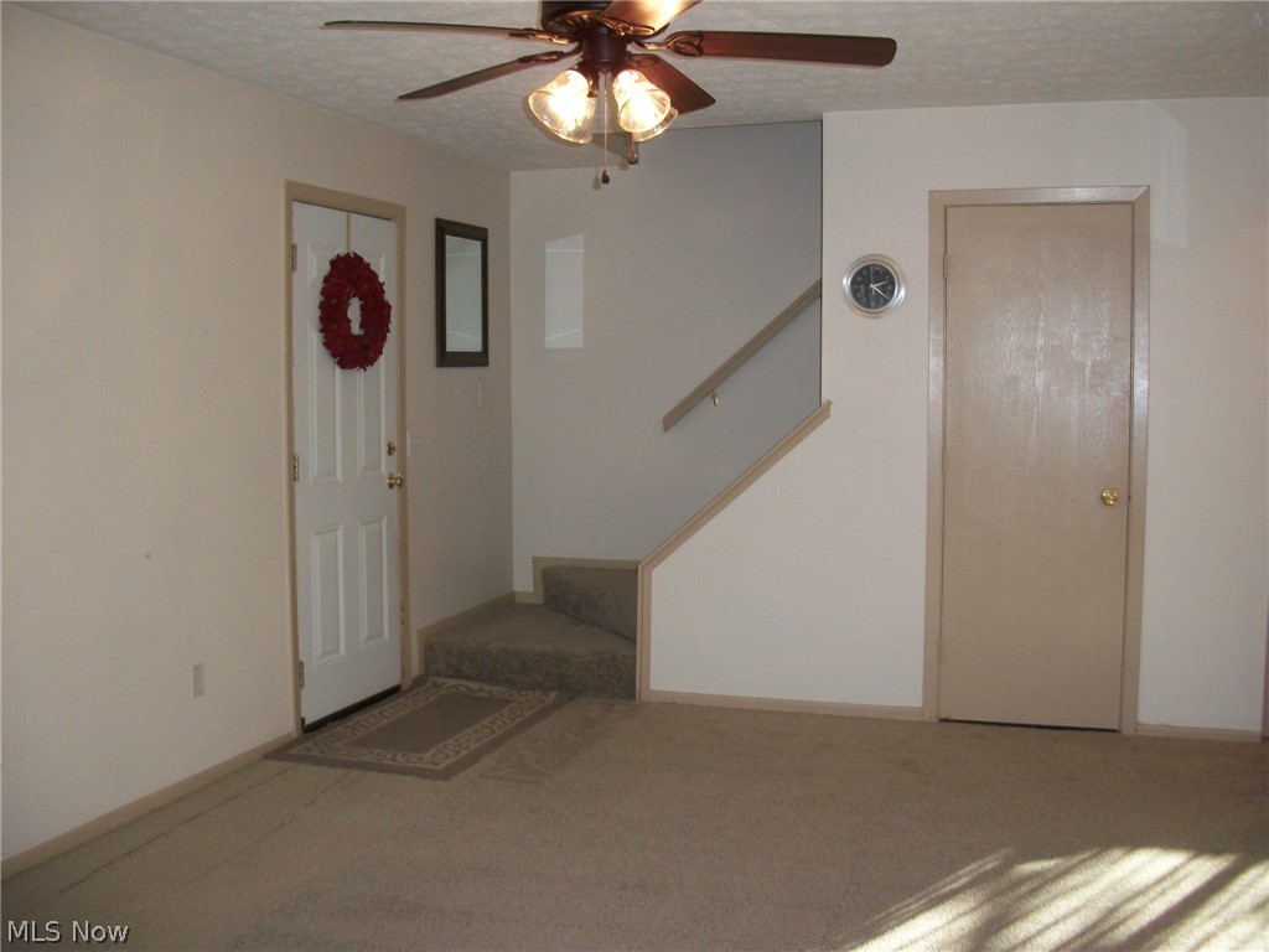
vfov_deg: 40.7
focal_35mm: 35
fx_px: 1283
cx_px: 634
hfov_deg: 52.6
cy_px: 476
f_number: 3.1
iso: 160
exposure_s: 1/60
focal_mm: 6.3
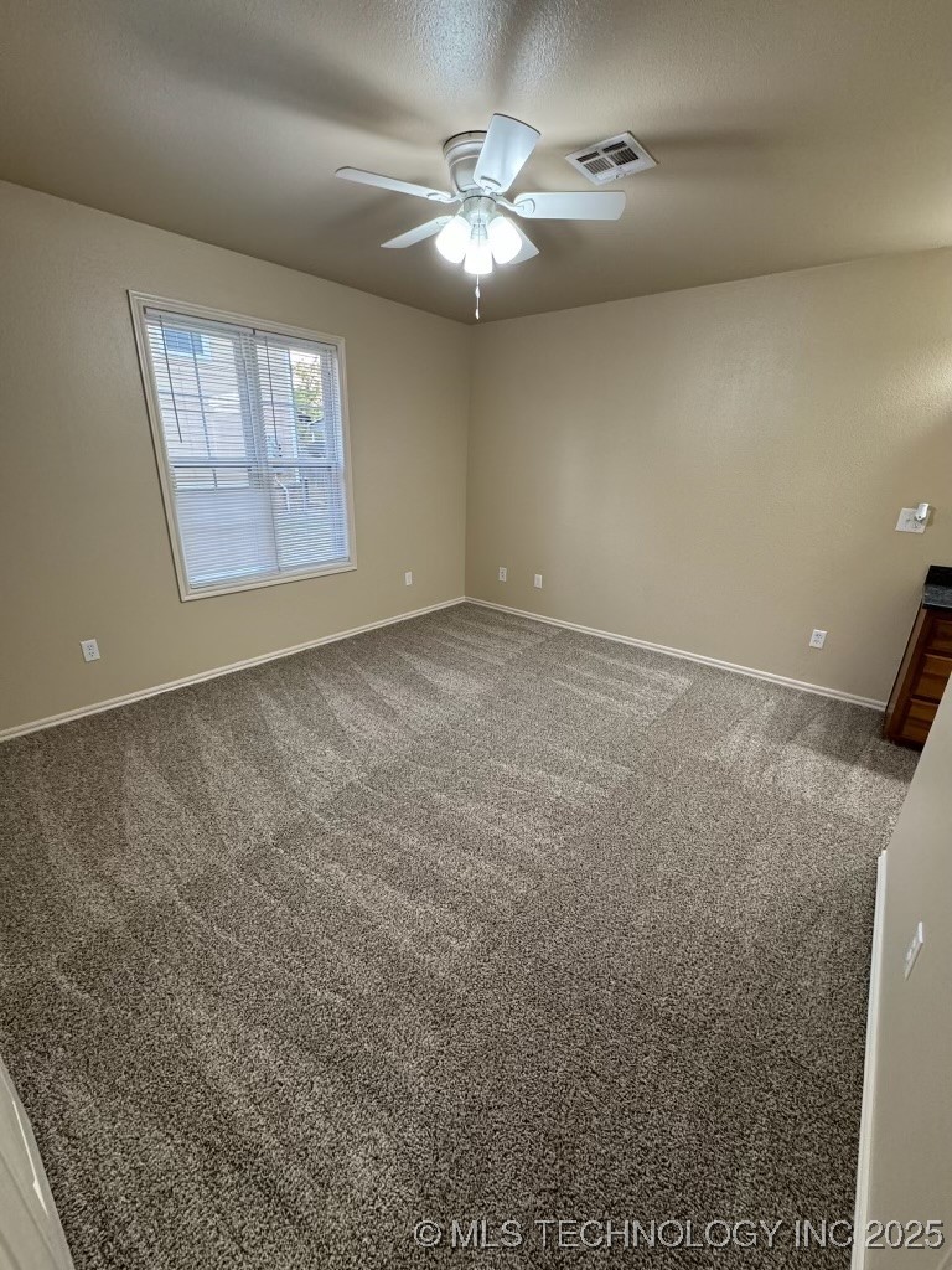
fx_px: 513
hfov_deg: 85.7
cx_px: 476
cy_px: 635
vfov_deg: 102.1
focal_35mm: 14
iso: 250
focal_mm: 2.22
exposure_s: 1/60
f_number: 2.2
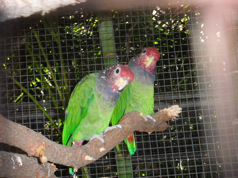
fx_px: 653
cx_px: 119
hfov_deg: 20.7
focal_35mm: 95
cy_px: 89
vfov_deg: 15.6
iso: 240
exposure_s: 1/45
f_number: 5.5
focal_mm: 16.6
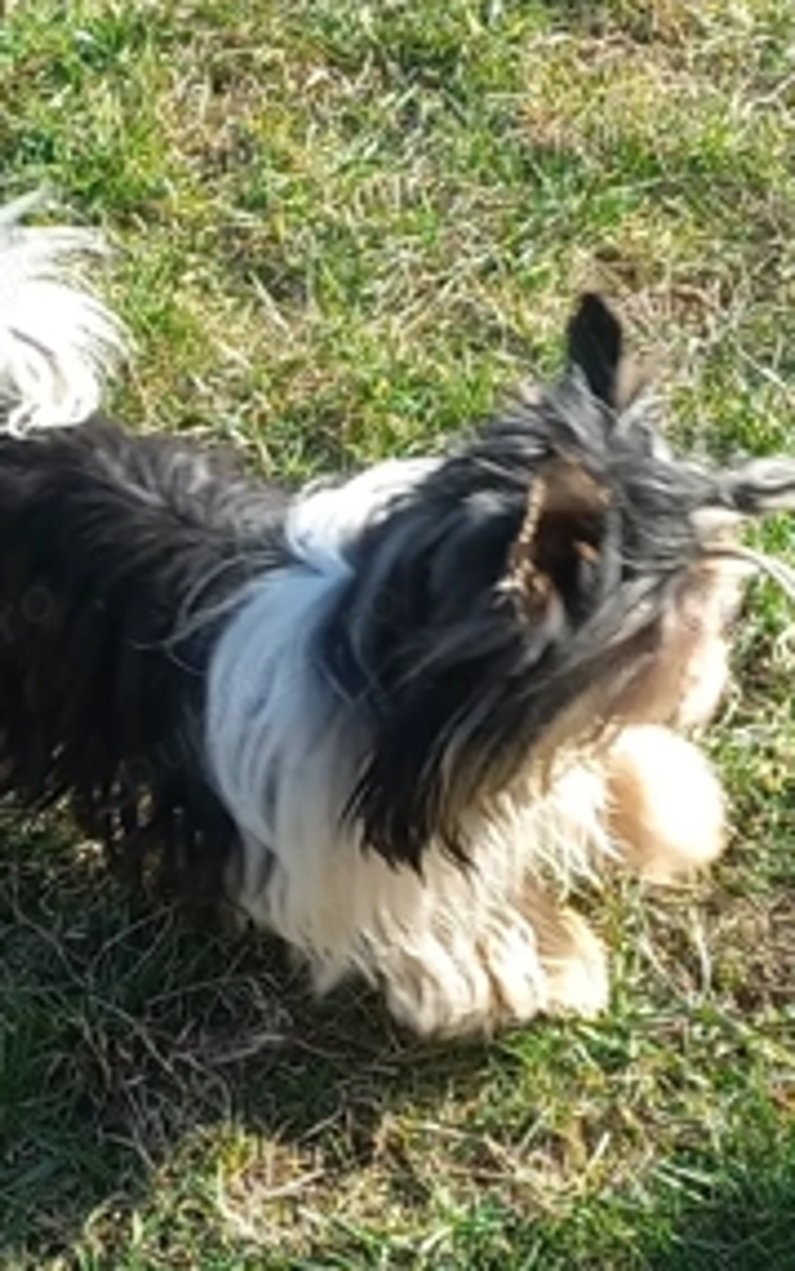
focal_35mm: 37
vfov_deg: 52.5
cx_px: 346
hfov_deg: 34.4
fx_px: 1281
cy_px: 742
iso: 50
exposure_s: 1/286
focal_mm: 4.65
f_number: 1.8
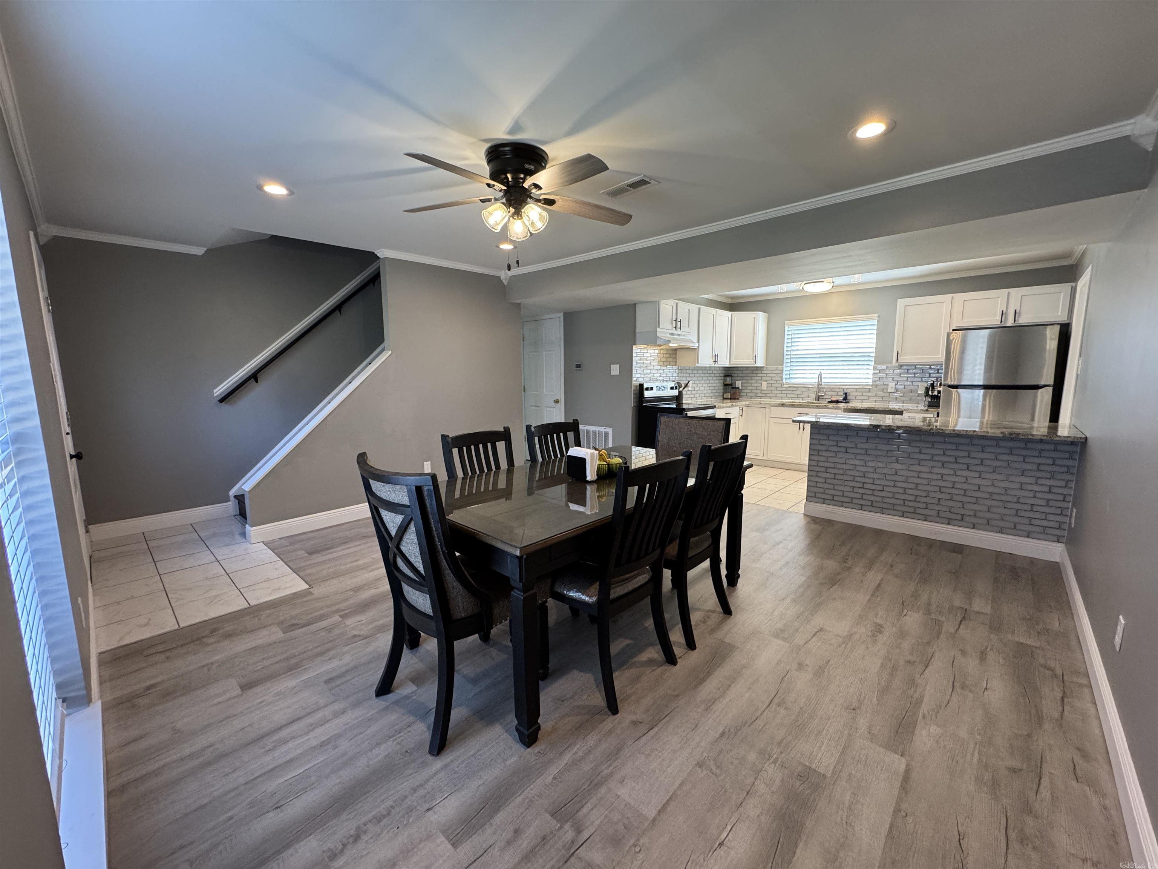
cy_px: 434
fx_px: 468
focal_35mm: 14
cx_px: 579
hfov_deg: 102.1
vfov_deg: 85.7
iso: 250
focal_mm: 2.22
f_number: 2.2
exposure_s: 1/120
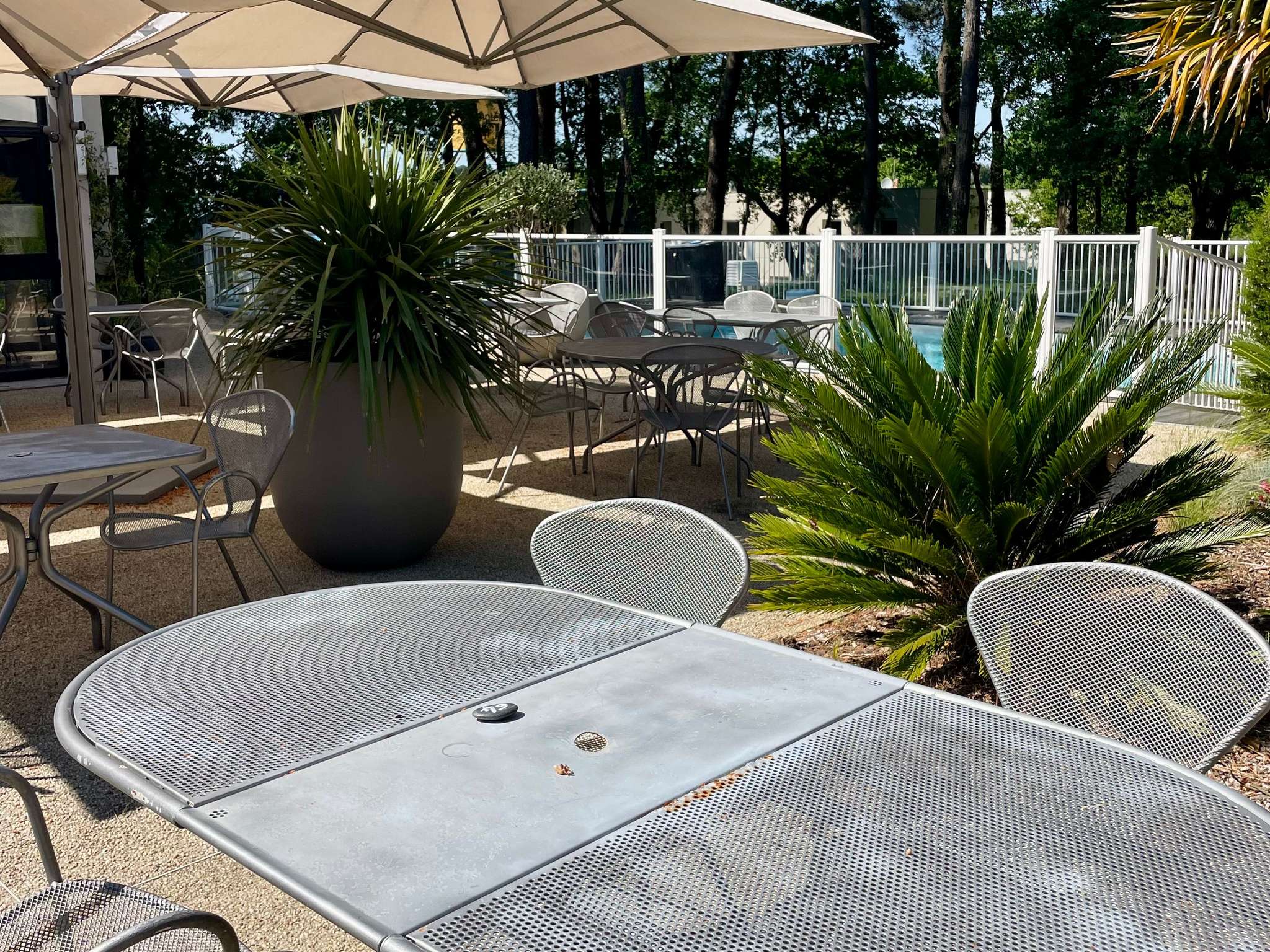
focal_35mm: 26
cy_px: 476
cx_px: 635
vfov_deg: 53.1
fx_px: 954
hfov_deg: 67.3
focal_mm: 4.2
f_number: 1.6
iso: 32
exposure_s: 1/2959
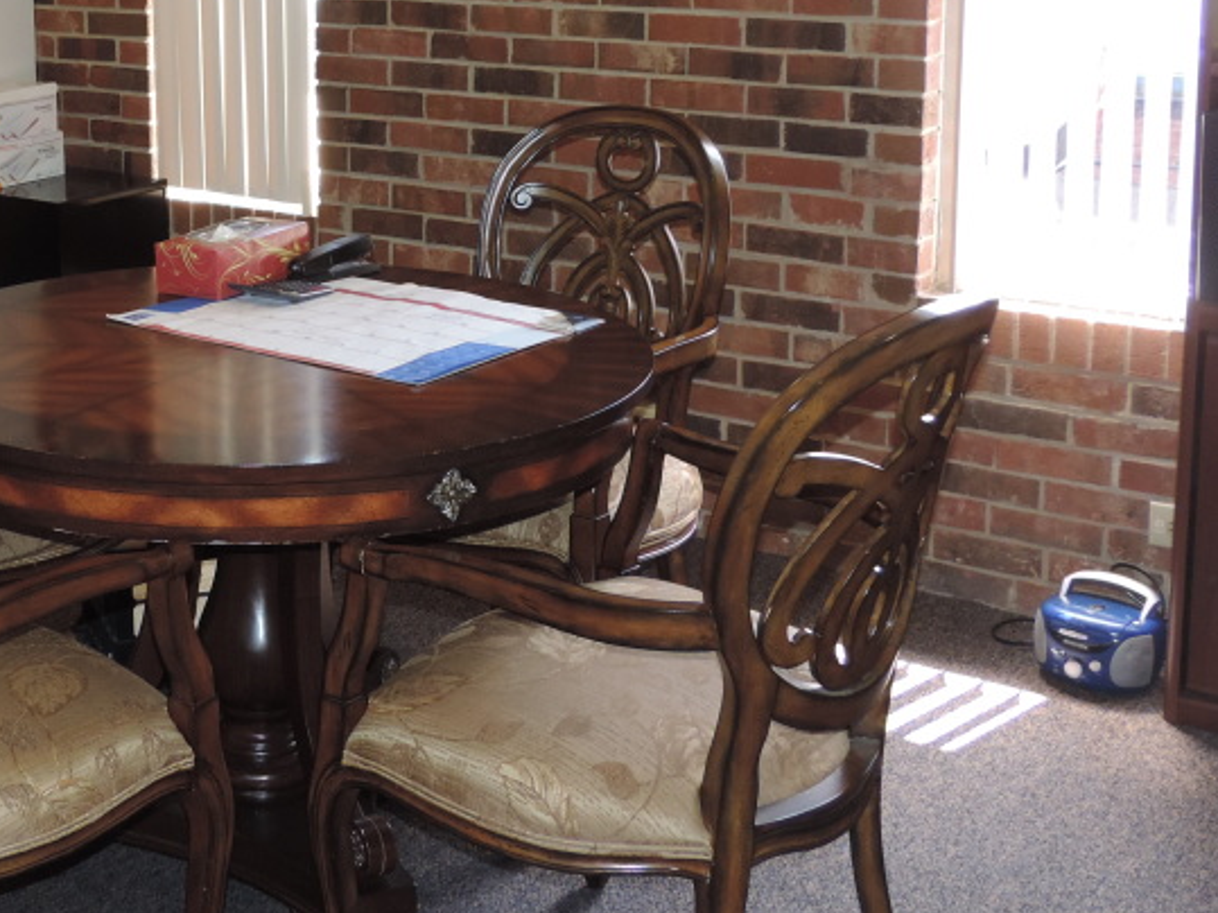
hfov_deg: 32.6
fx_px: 2005
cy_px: 147
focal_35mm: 57
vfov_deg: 25.1
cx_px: 197
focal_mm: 5.3
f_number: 3.1
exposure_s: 1/30
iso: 200
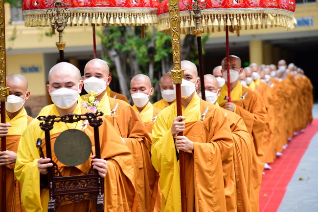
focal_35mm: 120
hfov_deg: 17.1
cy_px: 106
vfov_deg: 11.4
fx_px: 1060
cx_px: 159
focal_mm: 120
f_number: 4.5
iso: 100
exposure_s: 1/100
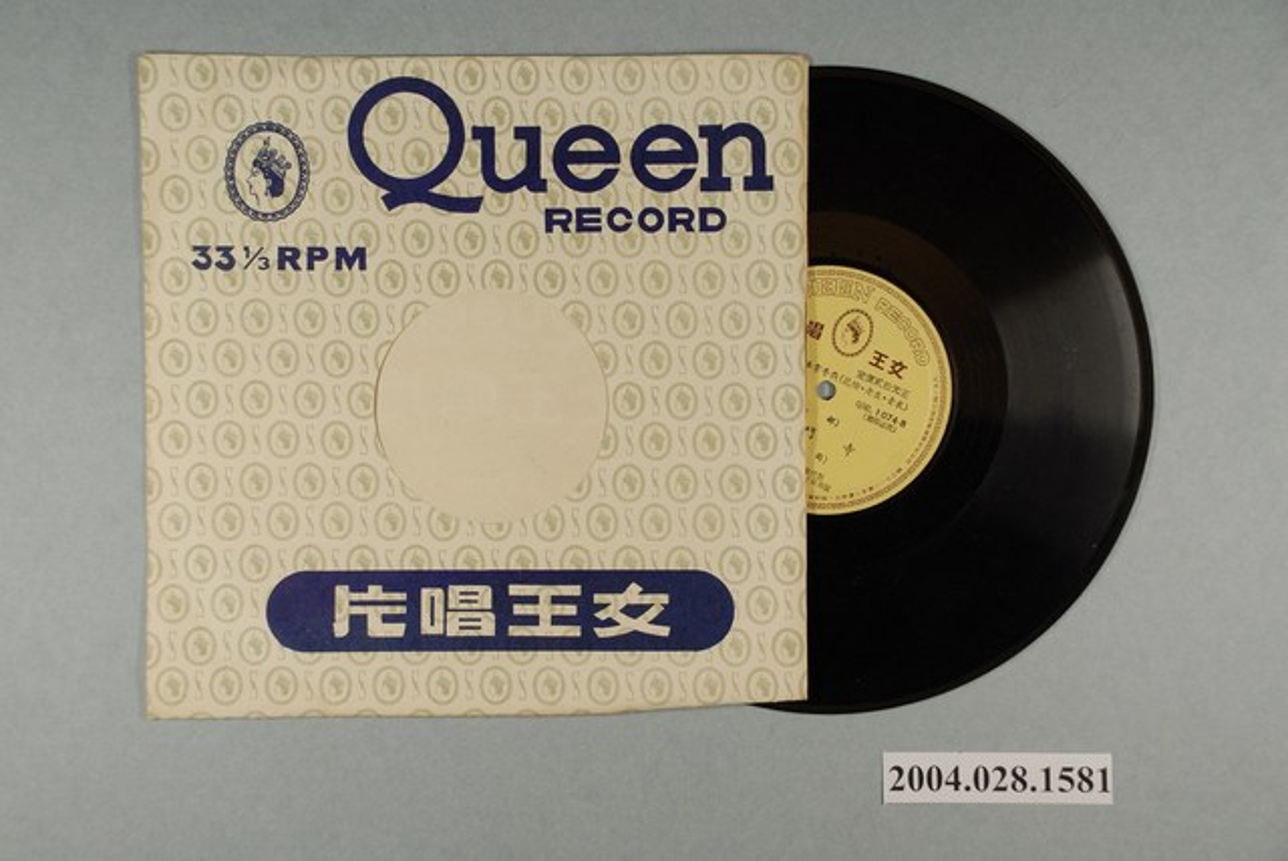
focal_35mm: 60
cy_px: 430
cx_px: 644
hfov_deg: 33.4
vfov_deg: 22.7
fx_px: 2149
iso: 320
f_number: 5.6
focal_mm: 40
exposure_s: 1/60
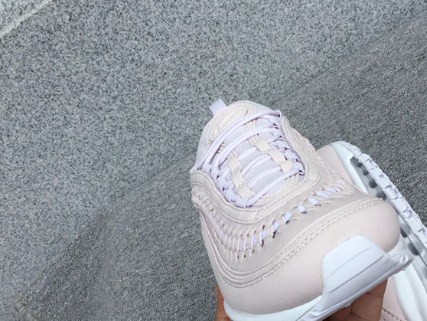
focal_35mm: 50
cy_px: 203
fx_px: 617
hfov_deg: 38.1
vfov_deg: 29.0
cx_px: 252
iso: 25
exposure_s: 1/662
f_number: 2.4
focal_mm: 3.3
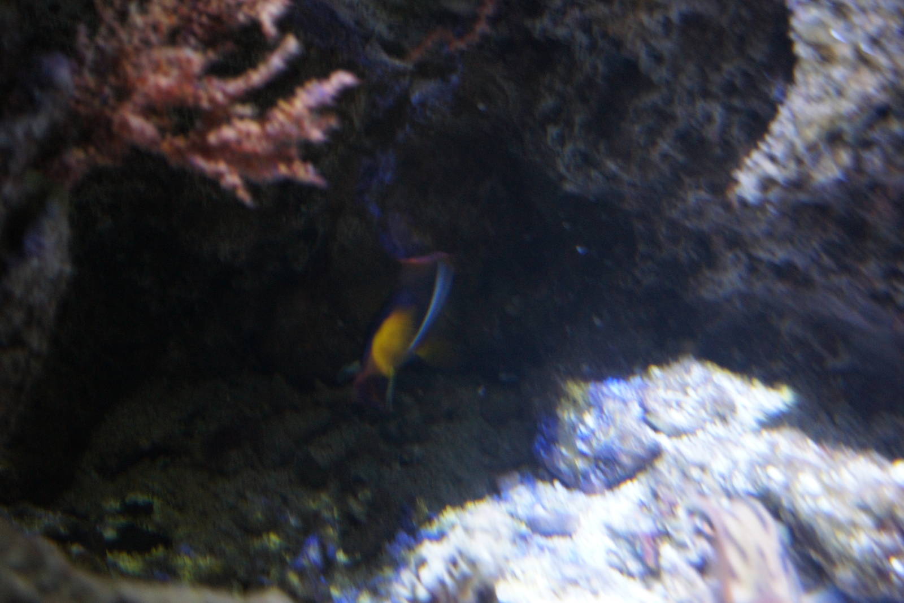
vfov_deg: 29.9
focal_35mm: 45
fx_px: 1130
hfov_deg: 43.6
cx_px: 452
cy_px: 302
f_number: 2.8
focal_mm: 30
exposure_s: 1/5
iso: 1600
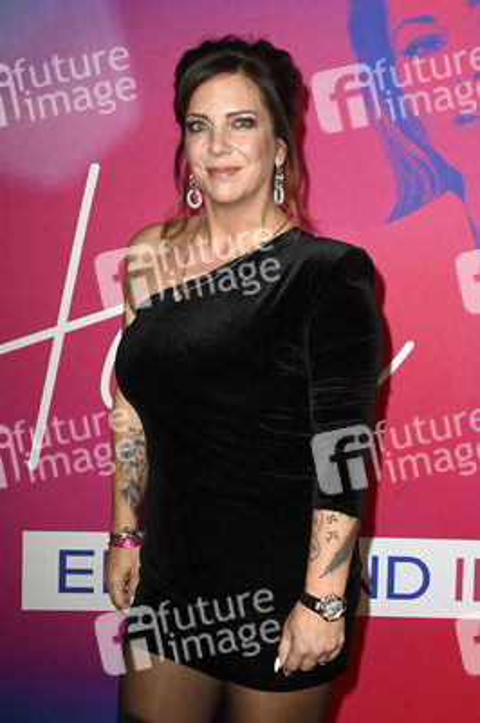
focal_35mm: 60
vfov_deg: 33.4
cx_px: 240
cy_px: 362
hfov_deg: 22.6
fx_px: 1202
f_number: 5.6
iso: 500
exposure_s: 1/250
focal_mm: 60
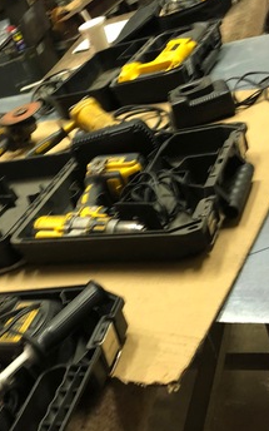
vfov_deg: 40.2
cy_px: 187
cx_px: 76
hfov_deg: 25.6
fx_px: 586
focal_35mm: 50
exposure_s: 1/9
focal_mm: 4
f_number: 1.8
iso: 100
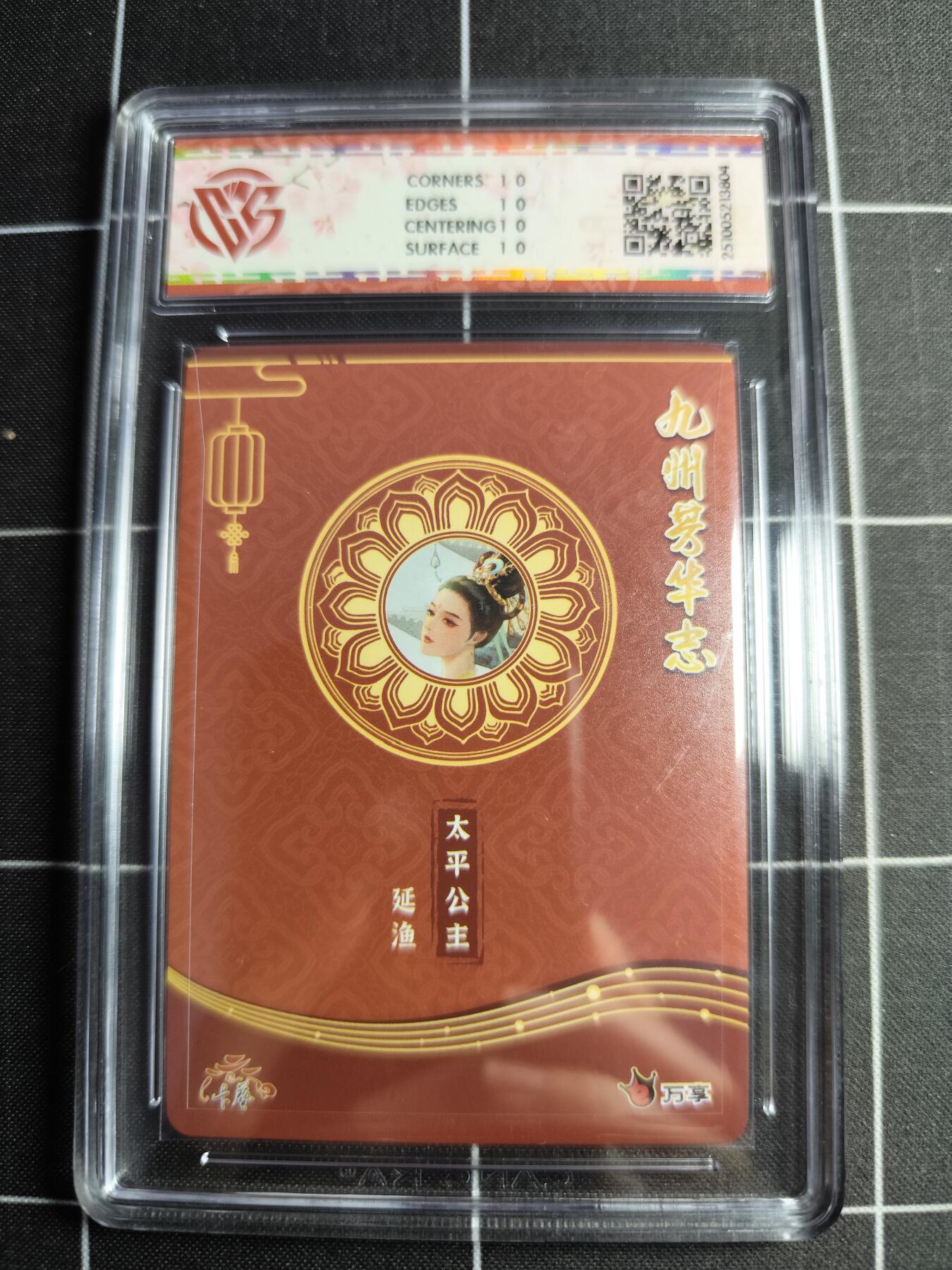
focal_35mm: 23
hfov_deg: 58.9
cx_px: 476
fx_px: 843
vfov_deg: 73.9
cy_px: 635
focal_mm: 6.14
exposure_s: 1/100
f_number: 1.65
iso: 400
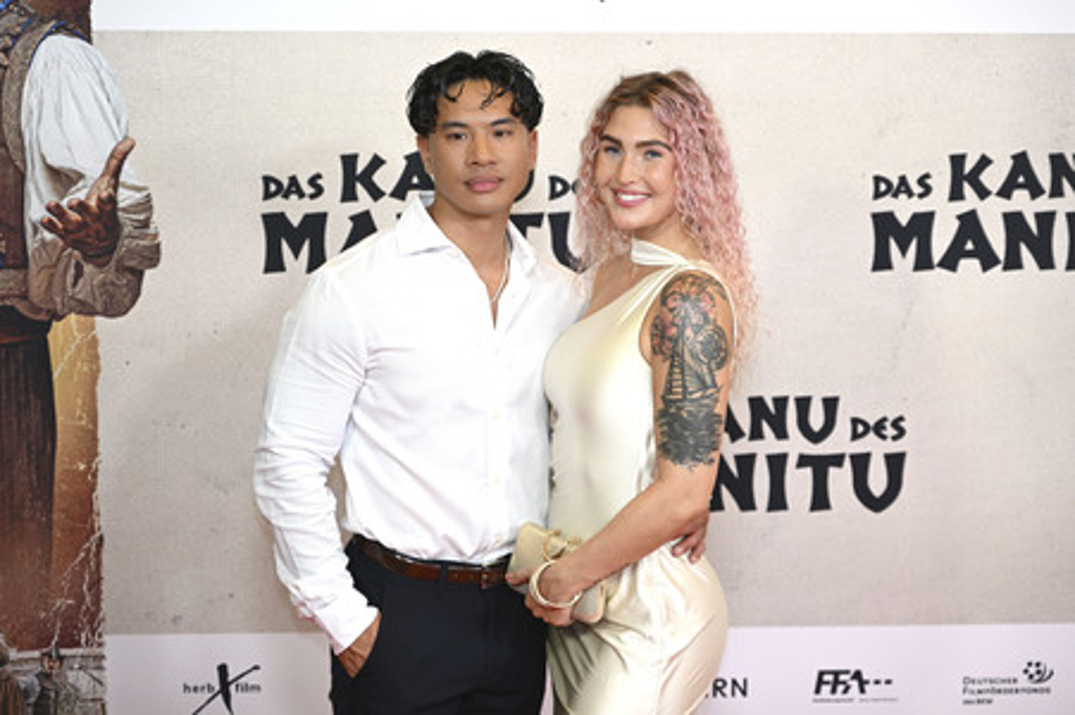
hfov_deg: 27.0
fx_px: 2238
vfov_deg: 18.2
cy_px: 358
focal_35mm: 75
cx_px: 538
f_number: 2.8
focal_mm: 75
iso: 250
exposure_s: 1/160
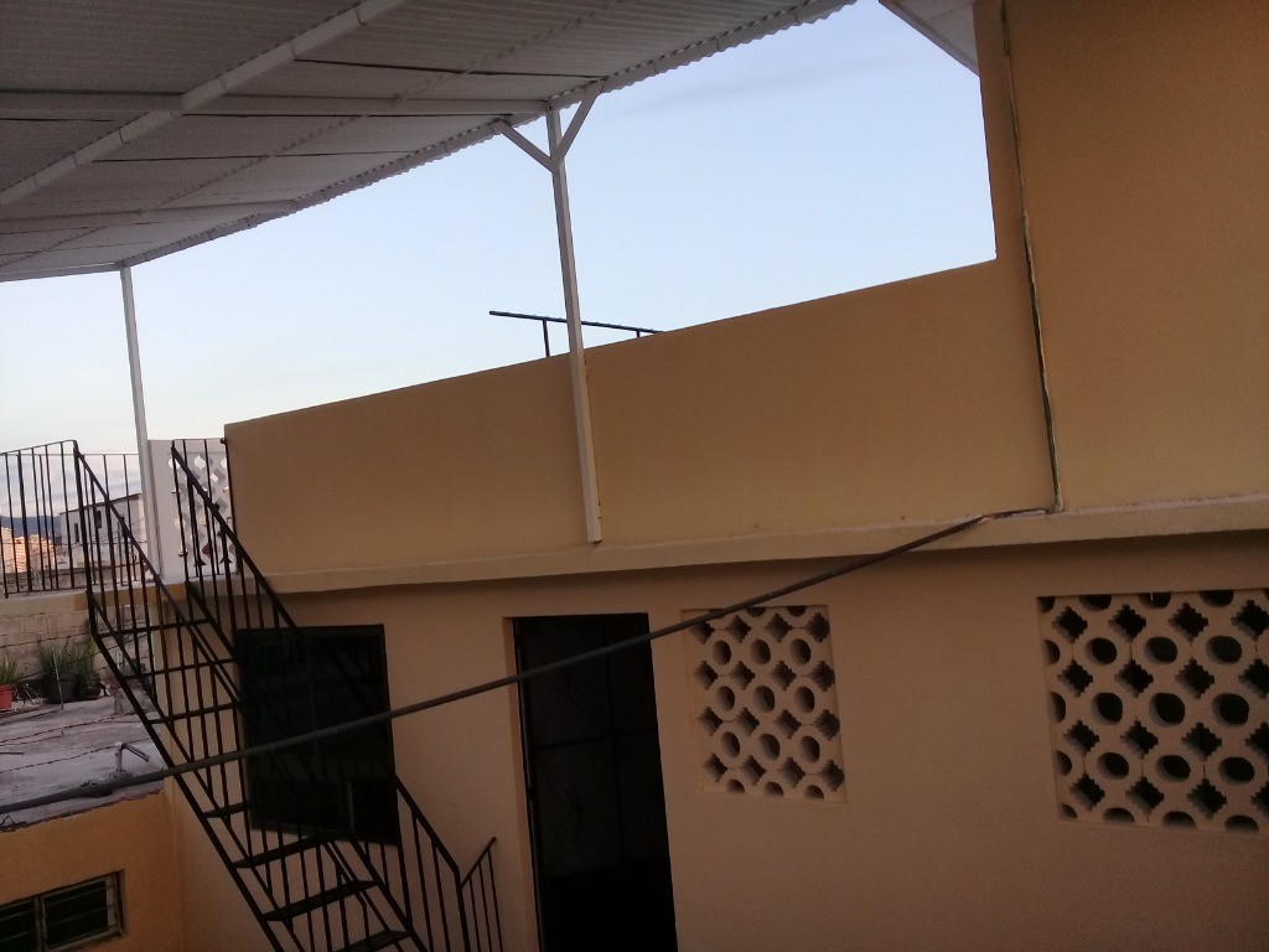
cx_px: 634
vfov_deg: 45.4
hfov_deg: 58.4
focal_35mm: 31
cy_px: 476
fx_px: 1136
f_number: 2.2
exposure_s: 1/131
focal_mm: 3.3
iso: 50
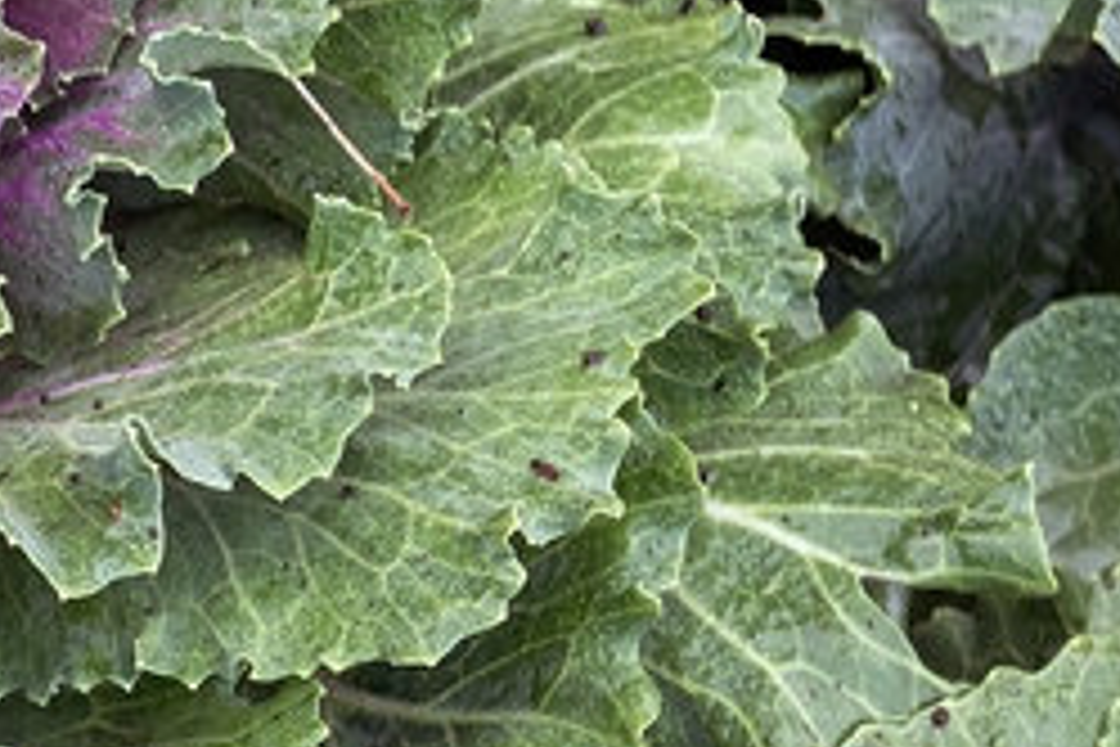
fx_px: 13190
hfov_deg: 4.7
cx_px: -1822
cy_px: 331
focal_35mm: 424
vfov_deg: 3.2
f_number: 6.3
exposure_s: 1/160
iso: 640
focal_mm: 66
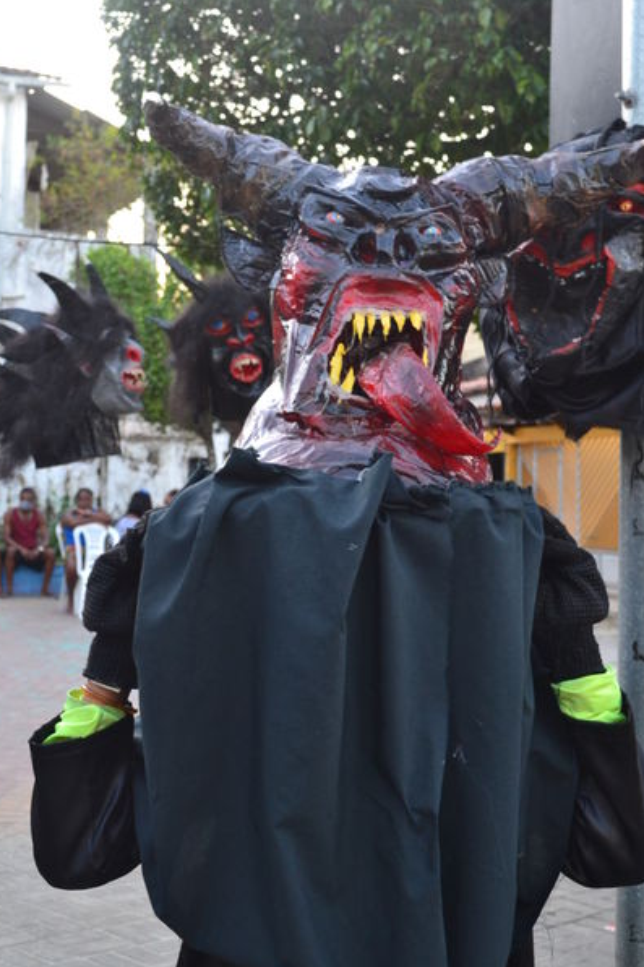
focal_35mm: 59
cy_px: 459
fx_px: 1584
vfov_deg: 33.9
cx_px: 371
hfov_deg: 23.0
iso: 800
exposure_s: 1/30
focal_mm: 32
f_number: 7.1
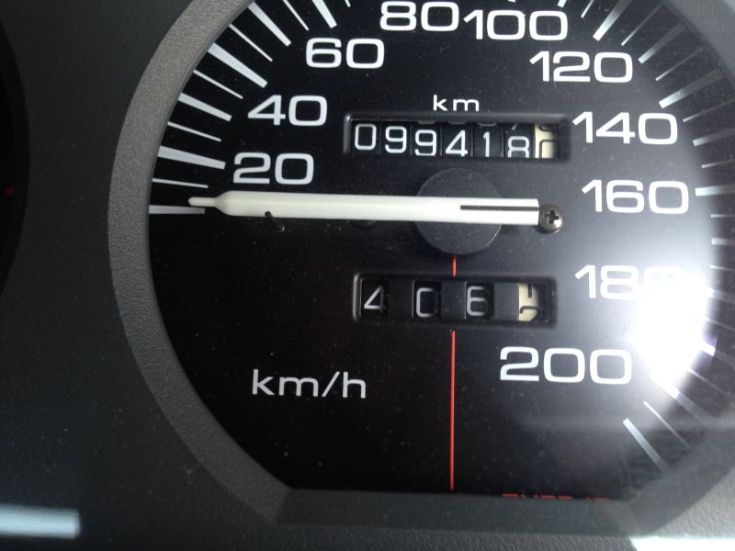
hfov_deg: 55.4
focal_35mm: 33
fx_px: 701
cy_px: 276
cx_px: 368
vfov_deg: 42.9
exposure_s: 1/40
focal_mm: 4.12
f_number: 2.4
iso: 50
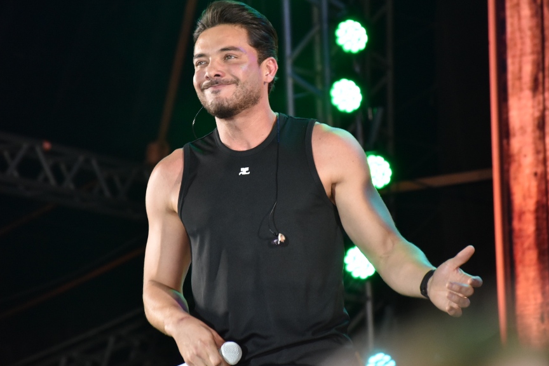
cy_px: 151
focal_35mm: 249
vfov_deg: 5.5
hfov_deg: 8.3
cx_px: 257
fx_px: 3797
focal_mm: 140
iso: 1000
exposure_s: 1/100
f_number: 5.6
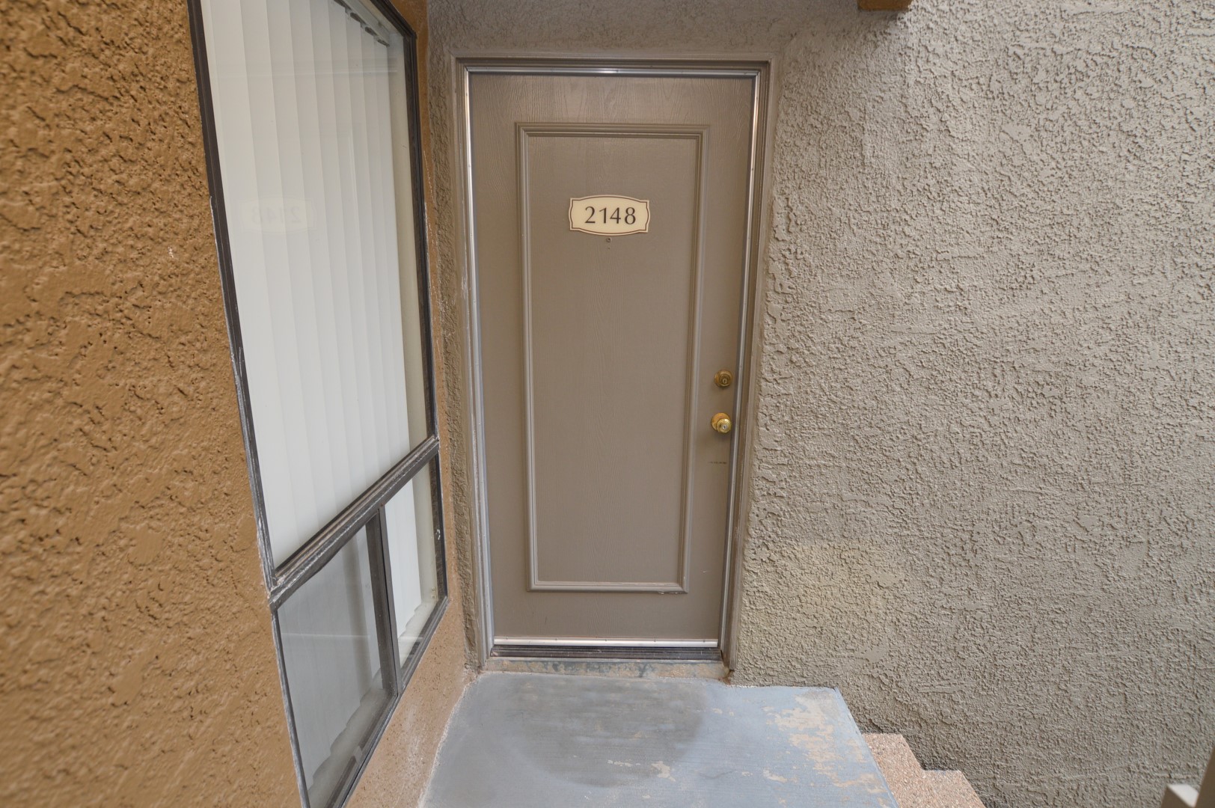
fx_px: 506
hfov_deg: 100.4
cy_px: 404
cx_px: 608
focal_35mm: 15
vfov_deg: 77.2
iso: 400
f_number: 5.6
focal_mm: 10
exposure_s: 1/125
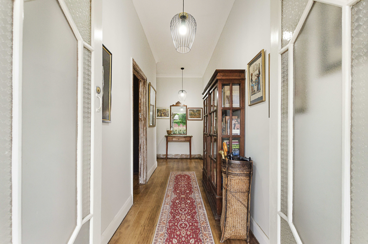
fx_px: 153
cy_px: 122
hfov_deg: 100.5
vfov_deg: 77.1
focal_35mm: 15
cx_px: 184
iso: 800
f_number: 8
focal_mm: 10
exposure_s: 1/400
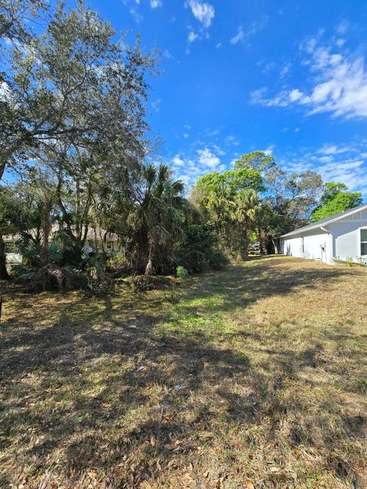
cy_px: 244
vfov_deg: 106.2
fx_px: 184
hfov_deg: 89.9
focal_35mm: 13
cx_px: 184
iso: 50
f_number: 2.2
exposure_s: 1/1157
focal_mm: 2.2
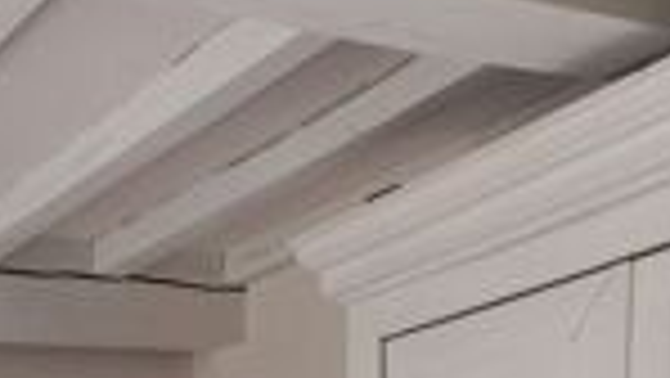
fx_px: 1386
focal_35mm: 78
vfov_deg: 12.3
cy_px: 907
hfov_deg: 26.2
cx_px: 49
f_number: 1.8
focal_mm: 4.6
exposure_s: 1/50
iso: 200
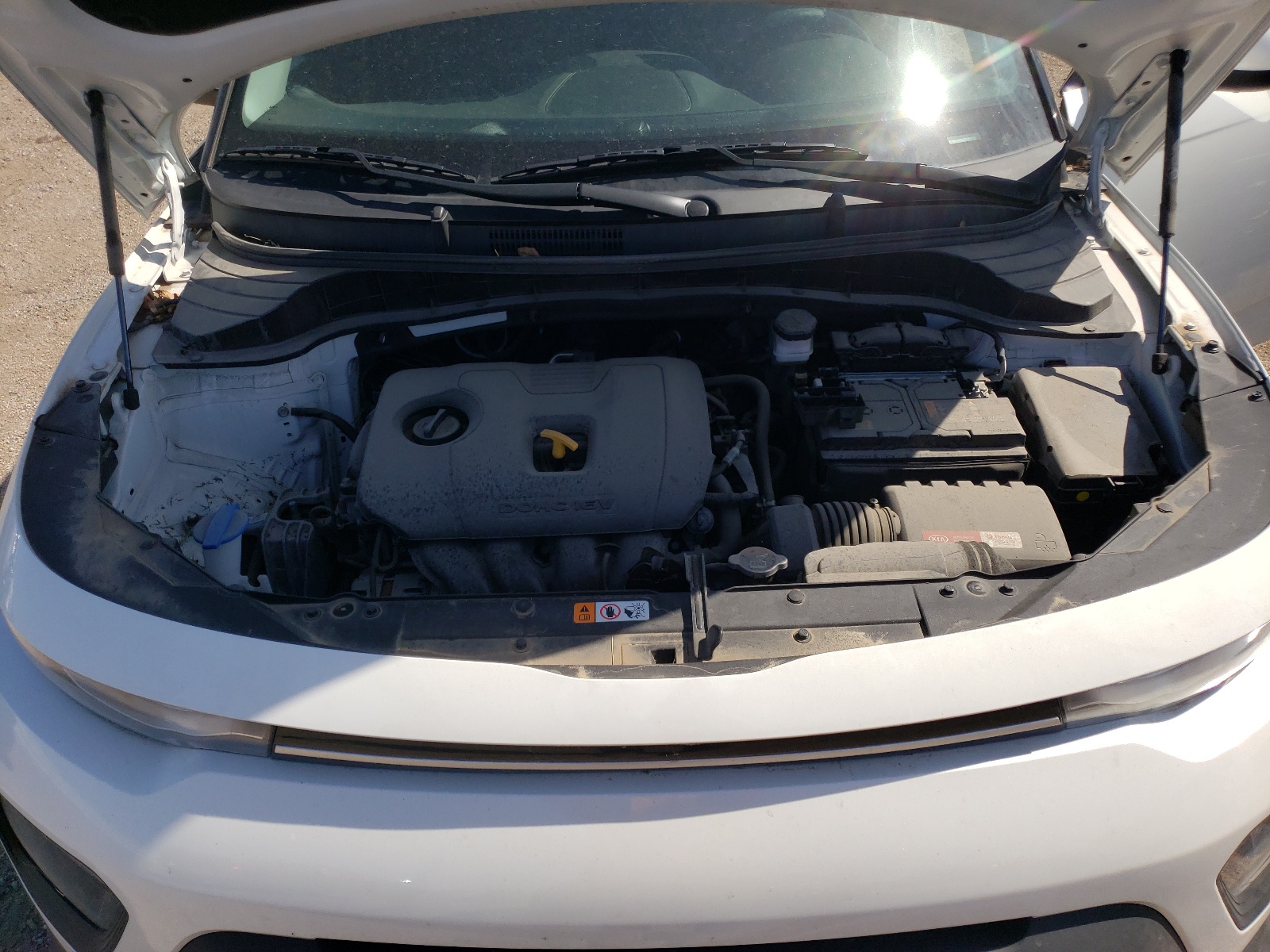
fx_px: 954
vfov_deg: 53.1
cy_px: 476
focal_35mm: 26
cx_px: 635
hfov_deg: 67.3
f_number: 1.5
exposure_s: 1/5000
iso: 50
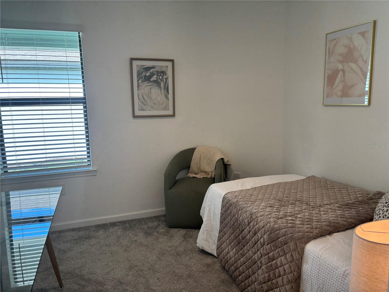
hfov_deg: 67.3
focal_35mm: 26
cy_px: 146
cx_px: 194
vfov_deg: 53.1
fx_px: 292
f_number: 1.6
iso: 80
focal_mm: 5.96
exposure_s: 1/120
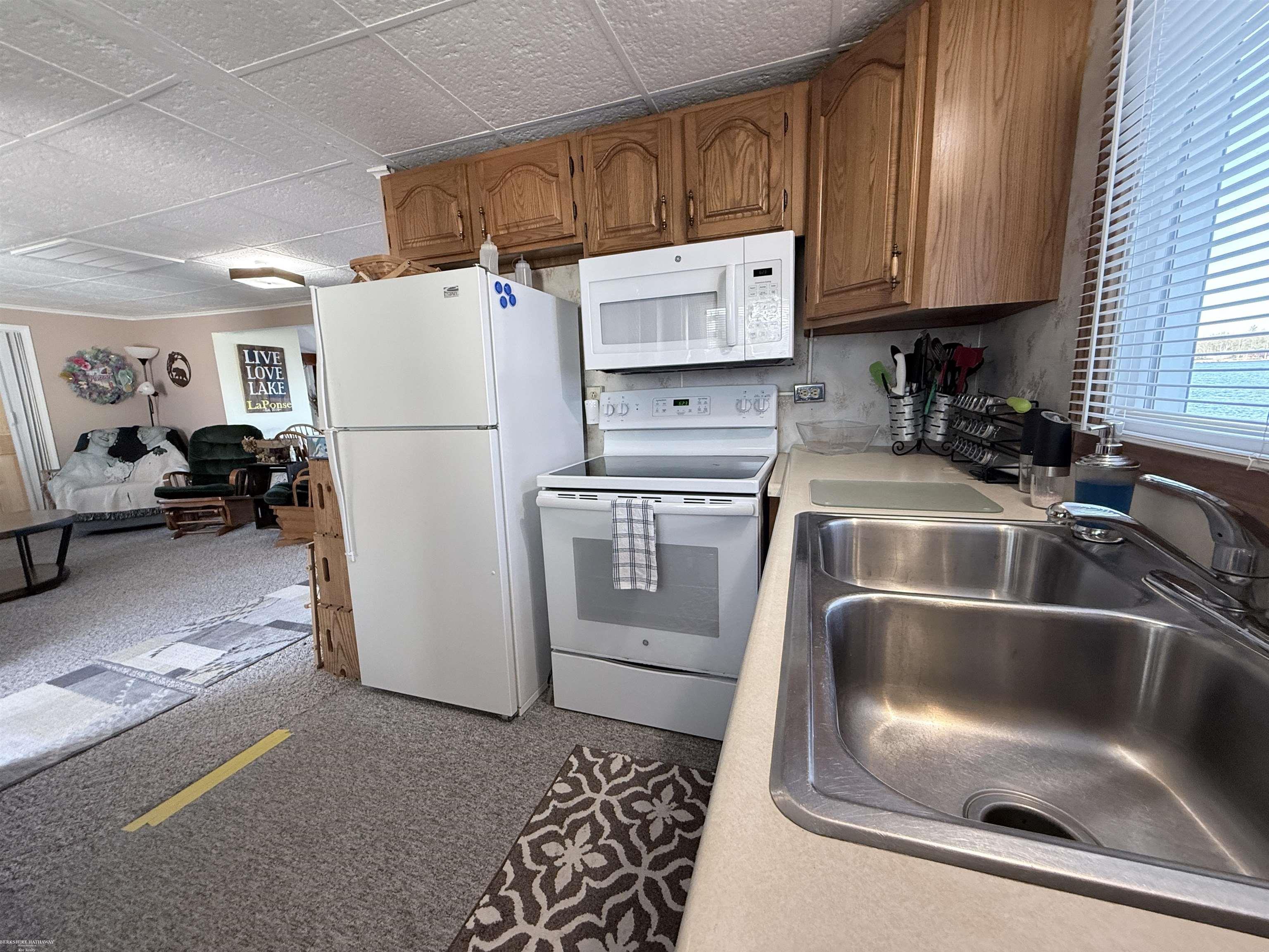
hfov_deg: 102.1
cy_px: 476
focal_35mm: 14
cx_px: 634
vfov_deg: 85.7
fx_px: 513
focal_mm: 2.22
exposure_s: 1/120
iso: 250
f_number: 2.2
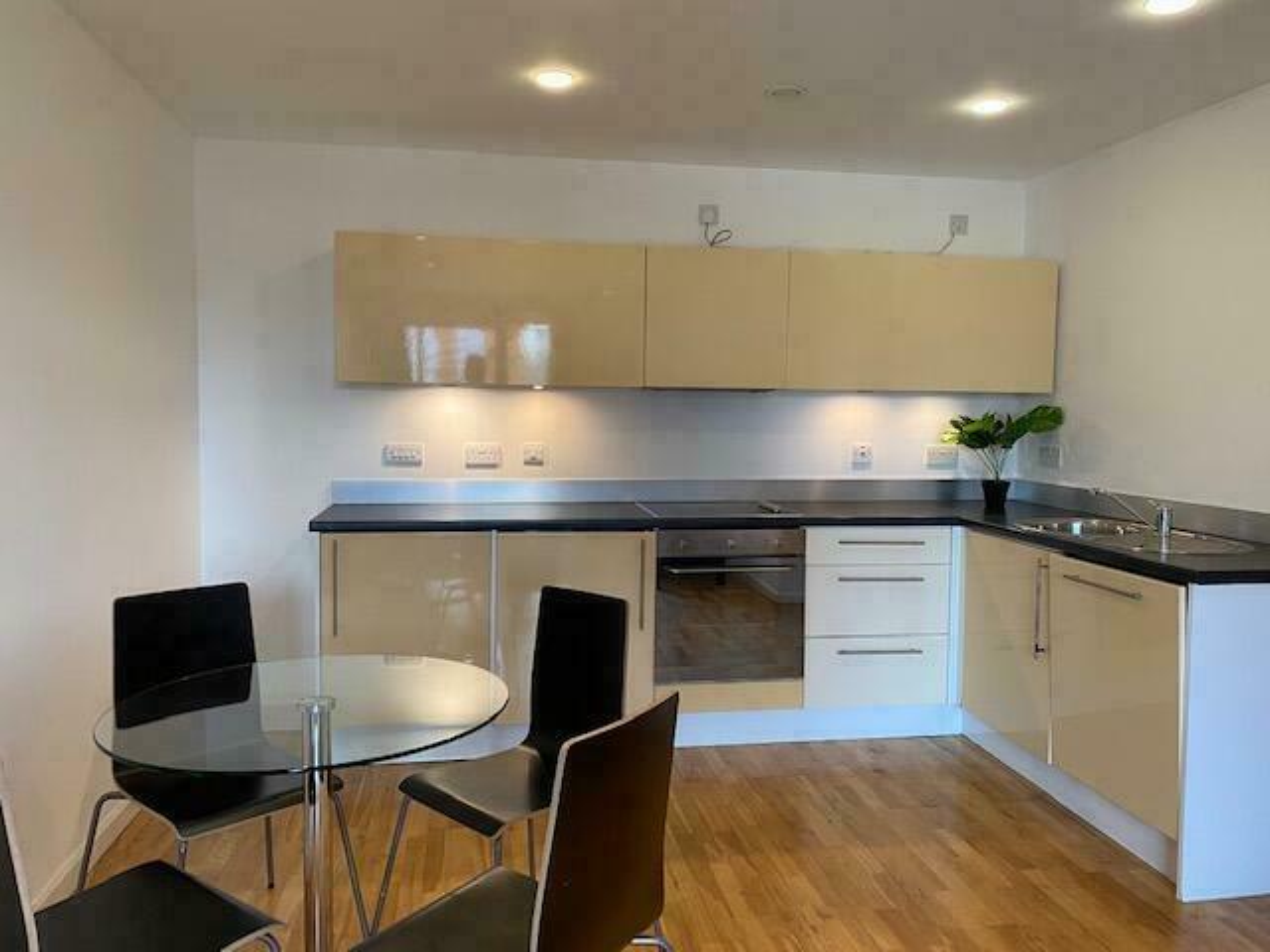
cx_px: 635
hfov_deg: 67.3
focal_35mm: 26
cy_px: 476
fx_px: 954
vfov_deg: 53.1
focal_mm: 4.25
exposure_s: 1/50
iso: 80
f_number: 1.8
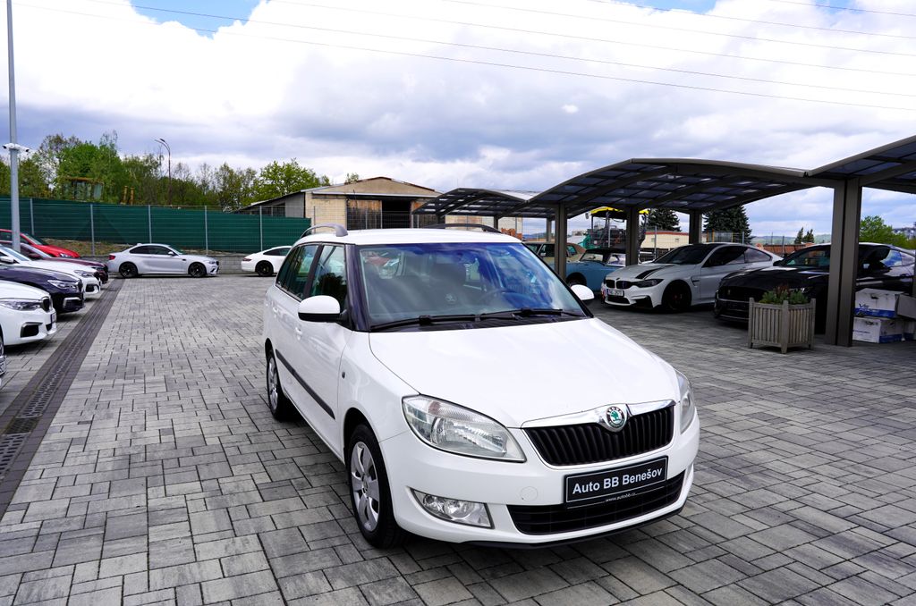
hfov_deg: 73.9
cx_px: 458
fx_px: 609
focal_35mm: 24
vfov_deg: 52.9
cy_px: 303
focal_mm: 24
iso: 100
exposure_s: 1/125
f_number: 9
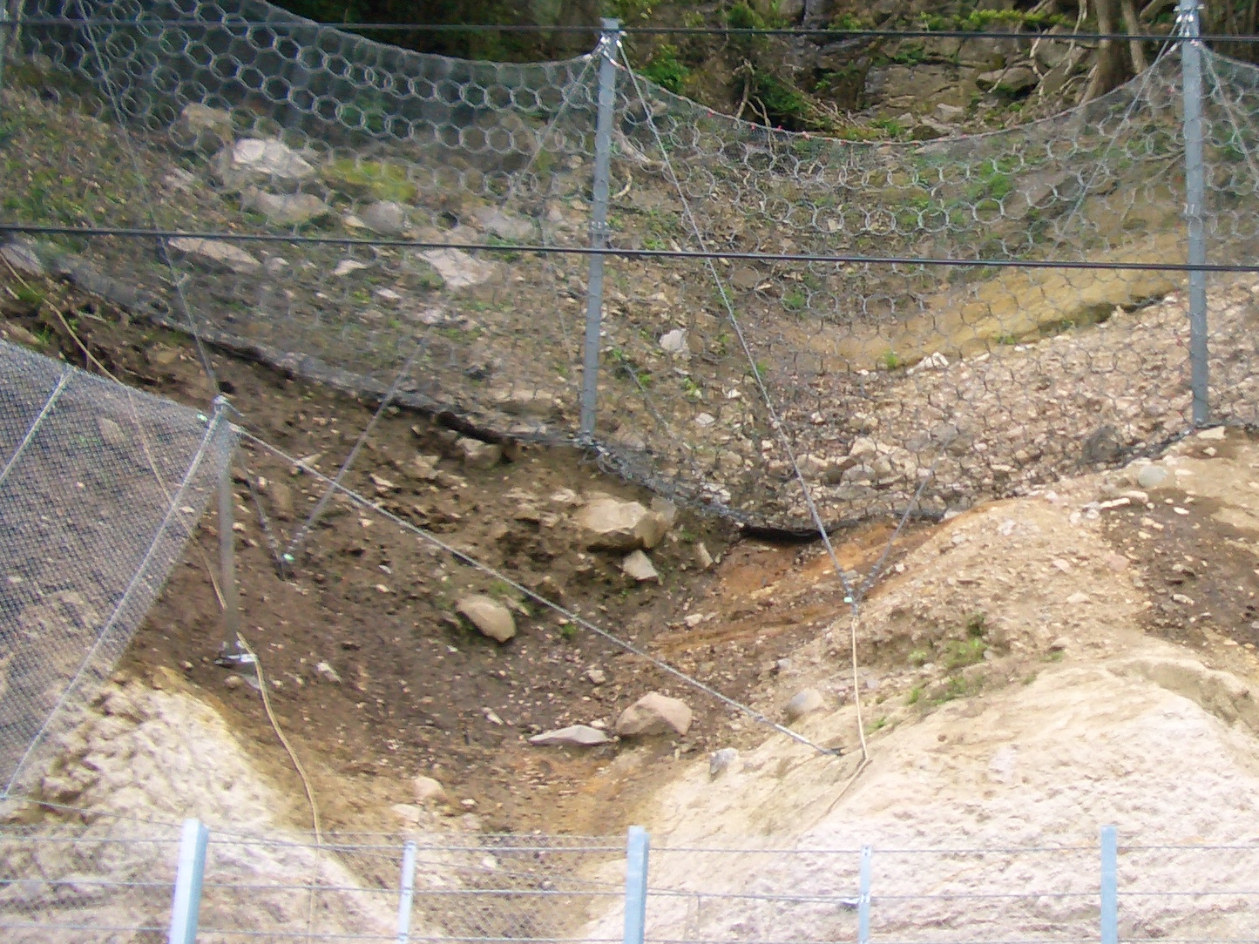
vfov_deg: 23.6
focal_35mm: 62
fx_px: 2255
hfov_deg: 30.8
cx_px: 893
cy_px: 333
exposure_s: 1/320
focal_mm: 5.8
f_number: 2.6
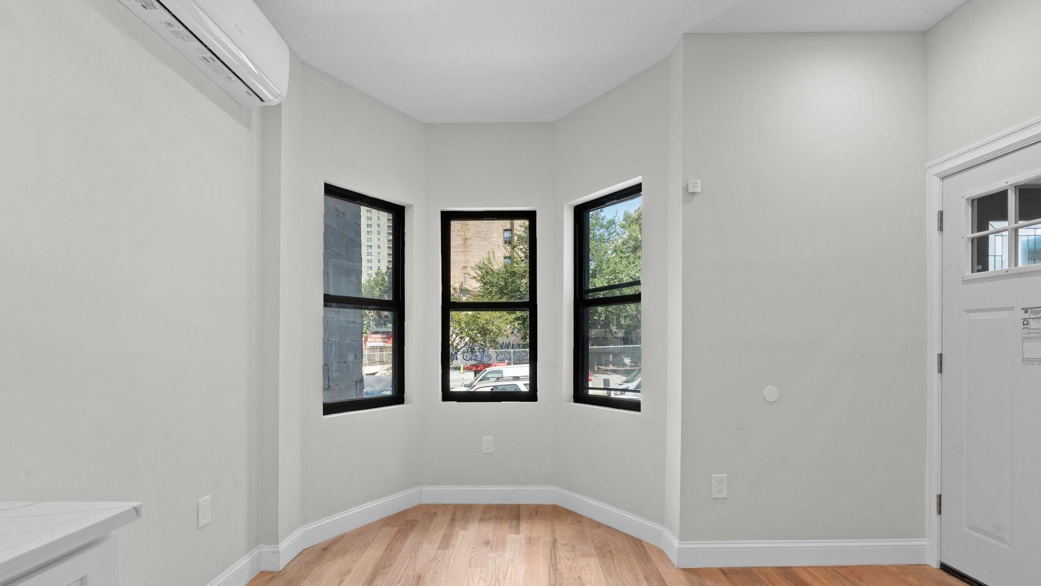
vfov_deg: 63.7
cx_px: 521
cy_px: 332
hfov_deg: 95.9
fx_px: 469
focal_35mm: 17
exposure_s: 1/30
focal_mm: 14
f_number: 10
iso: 800
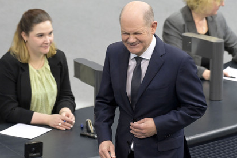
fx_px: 2084
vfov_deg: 4.3
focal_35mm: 317
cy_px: 76
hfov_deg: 6.5
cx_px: 128
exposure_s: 1/400
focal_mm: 290
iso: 8000
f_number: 5.6
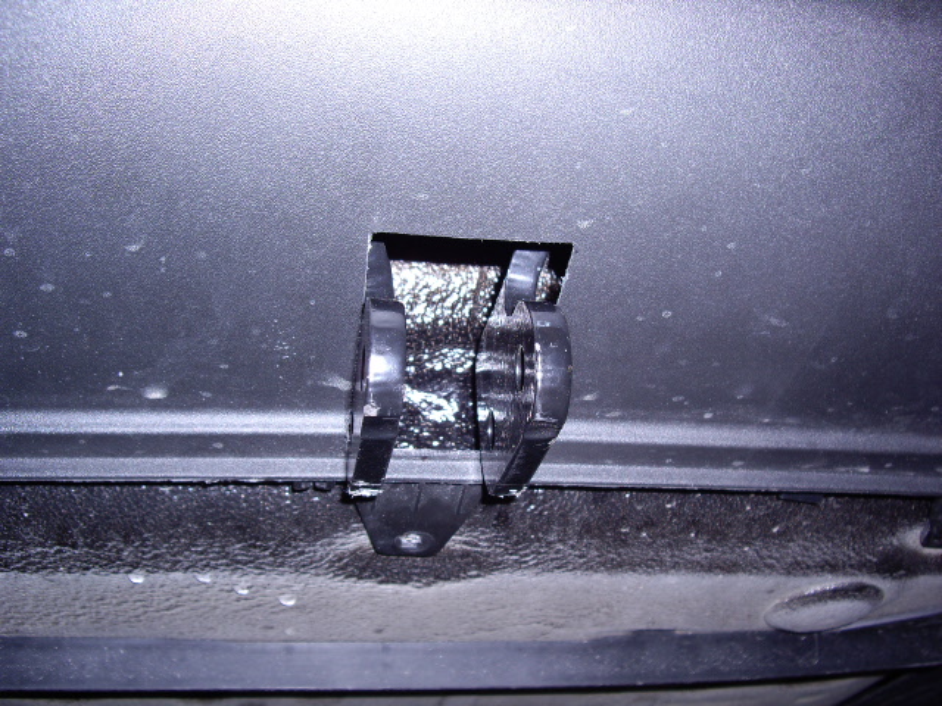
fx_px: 1034
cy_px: 353
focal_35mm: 38
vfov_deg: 37.7
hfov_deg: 49.0
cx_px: 471
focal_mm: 7.9
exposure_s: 1/40
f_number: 2.8
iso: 100
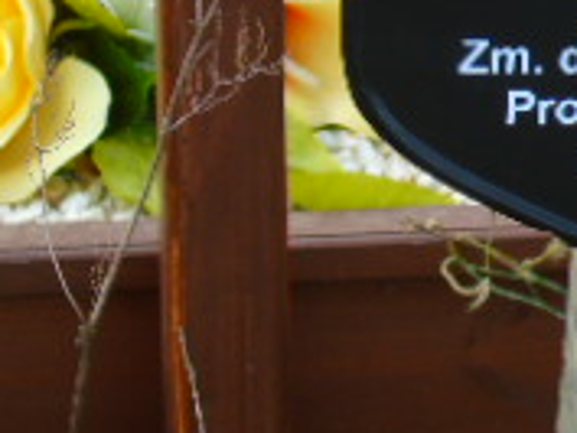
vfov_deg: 5.0
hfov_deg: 6.7
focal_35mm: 296
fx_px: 4937
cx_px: 626
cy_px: 3
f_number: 4.1
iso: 80
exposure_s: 1/100
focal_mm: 15
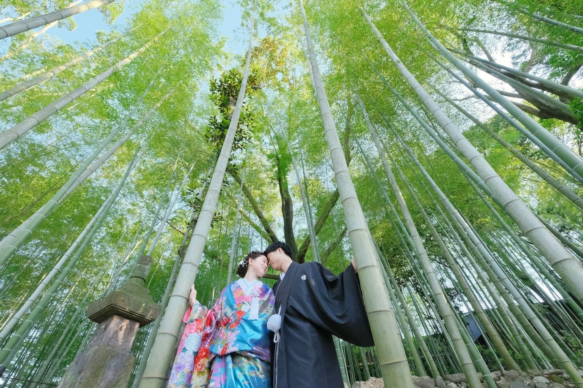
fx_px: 243
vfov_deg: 77.3
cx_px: 292
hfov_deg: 100.4
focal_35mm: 15
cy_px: 194
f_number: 9
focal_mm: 10
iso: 1600
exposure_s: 1/60
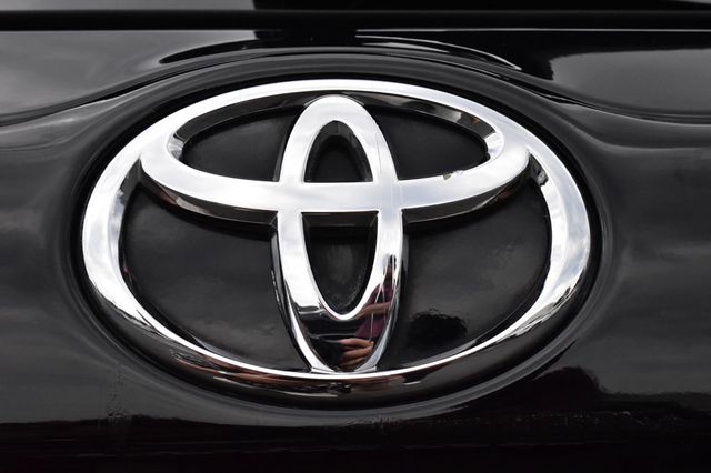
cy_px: 236
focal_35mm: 63
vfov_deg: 21.5
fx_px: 1244
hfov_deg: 31.9
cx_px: 356
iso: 2500
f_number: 13
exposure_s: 1/1000
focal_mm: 42
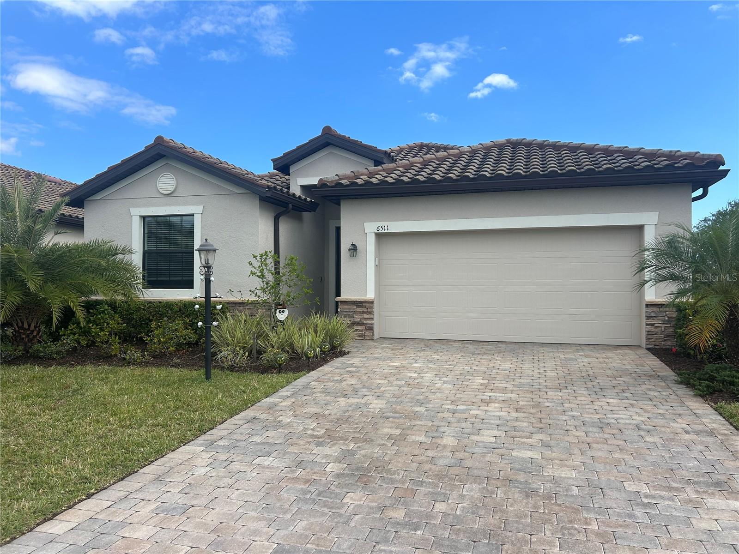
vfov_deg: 53.1
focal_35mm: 26
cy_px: 277
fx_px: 555
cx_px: 370
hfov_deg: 67.3
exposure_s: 1/3257
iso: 50
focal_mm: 5.7
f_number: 1.5
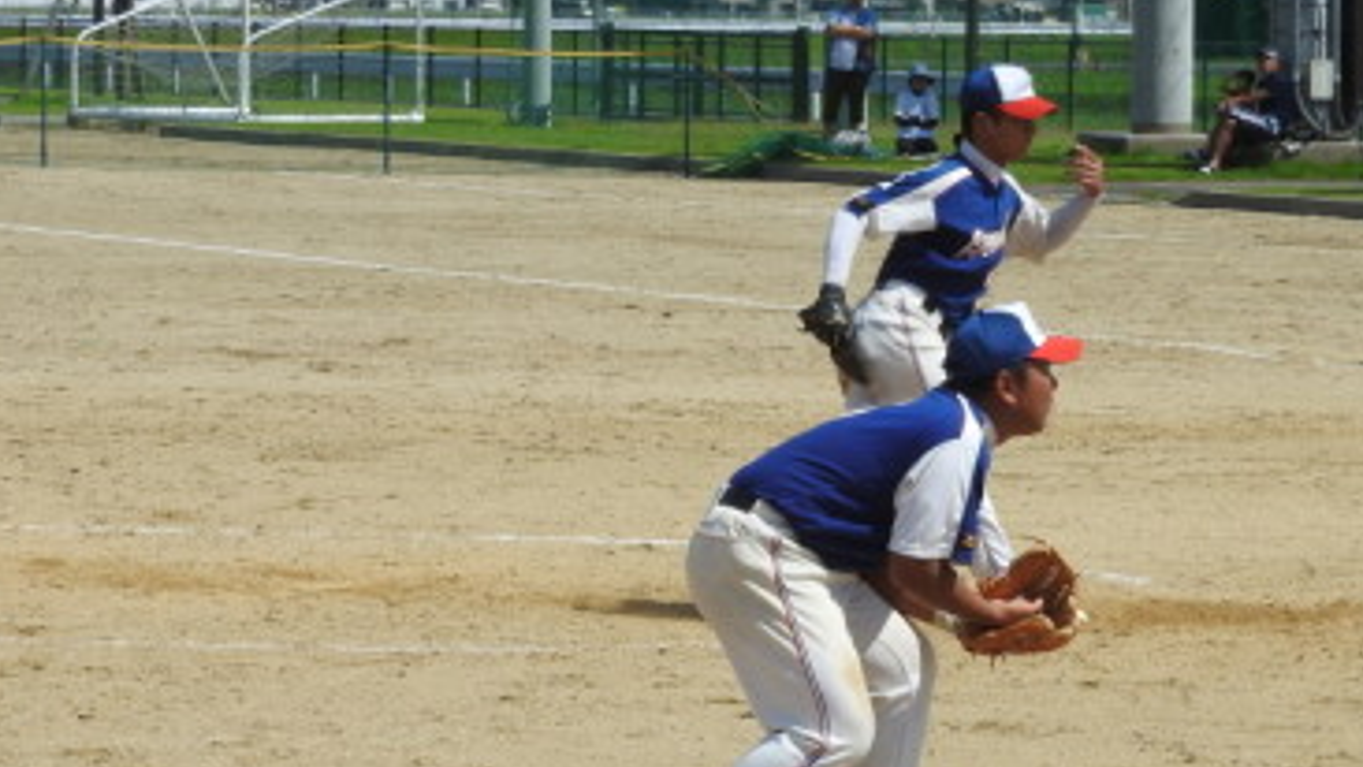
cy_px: 462
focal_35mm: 268
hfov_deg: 8.0
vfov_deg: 4.5
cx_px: 957
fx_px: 9687
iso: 100
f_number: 5.2
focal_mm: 26.9
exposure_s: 1/800
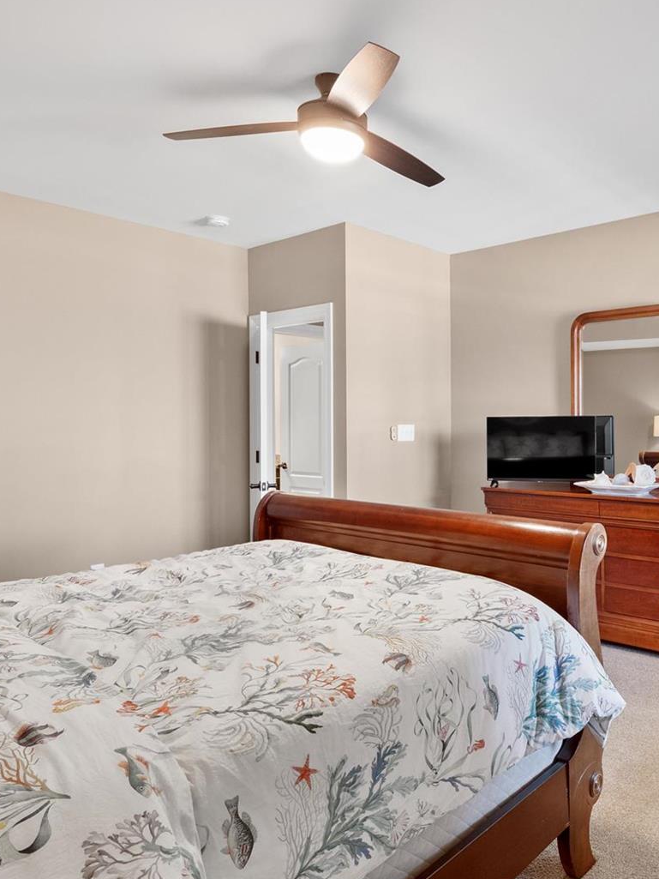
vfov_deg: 71.6
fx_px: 609
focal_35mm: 24
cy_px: 437
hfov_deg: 54.0
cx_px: 501
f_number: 6.3
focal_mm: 8
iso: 400
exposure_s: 1/1.67
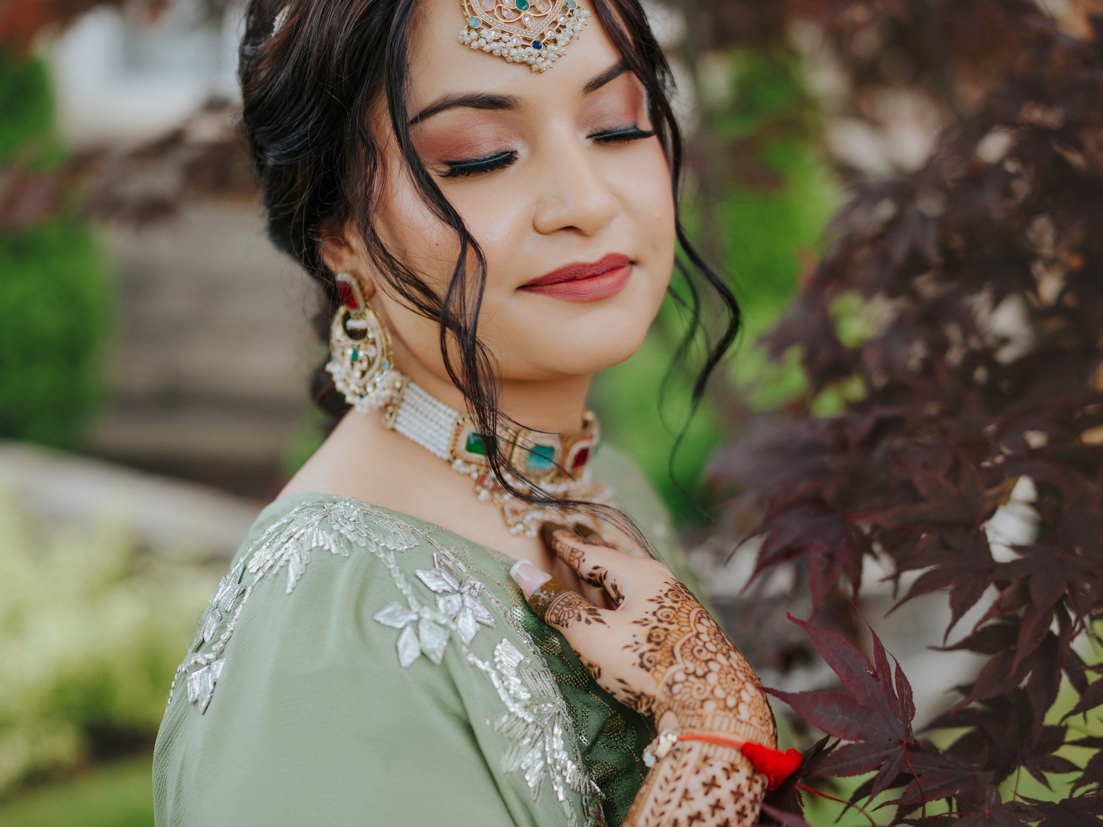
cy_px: 550
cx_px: 547
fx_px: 1625
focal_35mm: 51
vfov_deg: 28.4
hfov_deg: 37.5
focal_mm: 35
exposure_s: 1/200
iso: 250
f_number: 1.4
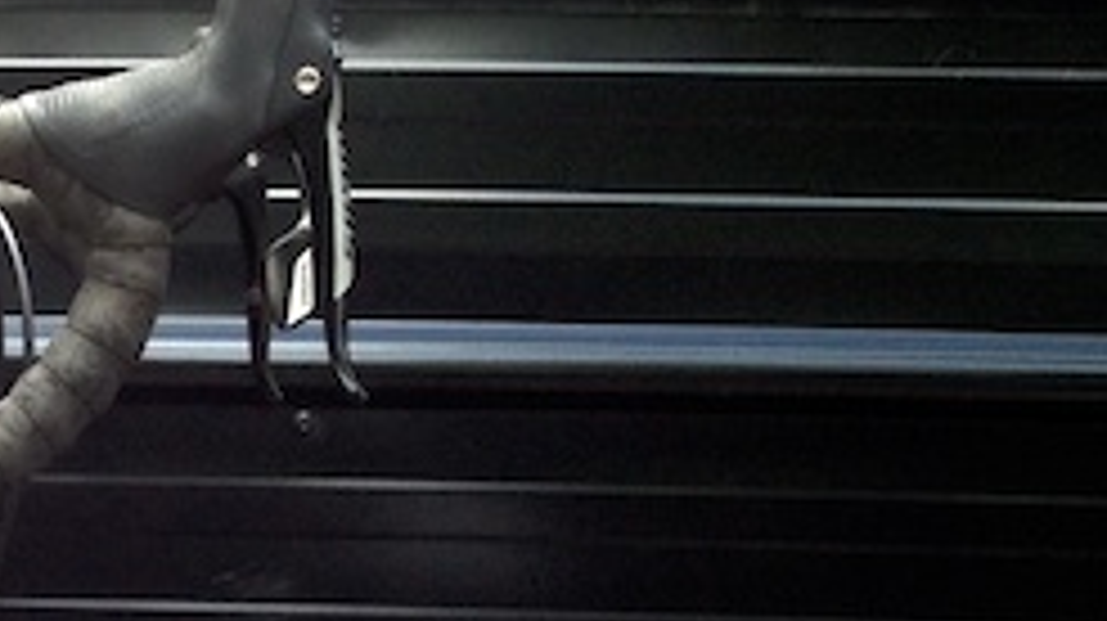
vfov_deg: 9.4
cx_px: -670
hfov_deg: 15.6
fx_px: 3637
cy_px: 1044
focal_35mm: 124
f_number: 2.4
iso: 64
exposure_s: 1/120
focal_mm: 4.28
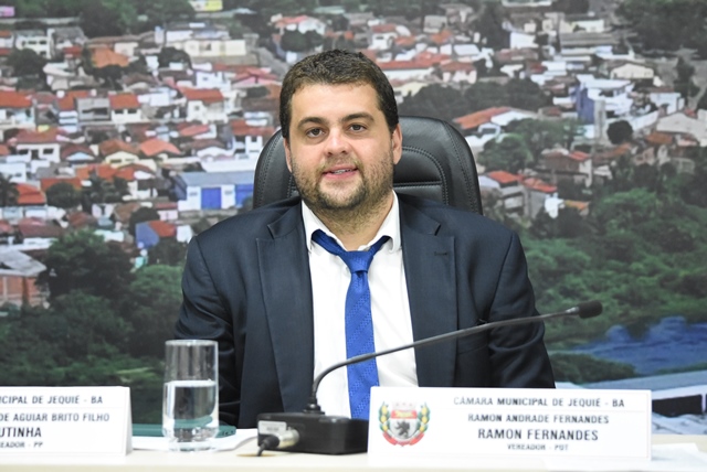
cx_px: 354
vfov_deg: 12.7
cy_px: 236
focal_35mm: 108
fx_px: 2123
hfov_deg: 18.9
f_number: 4.5
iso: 4000
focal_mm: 72
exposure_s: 1/60
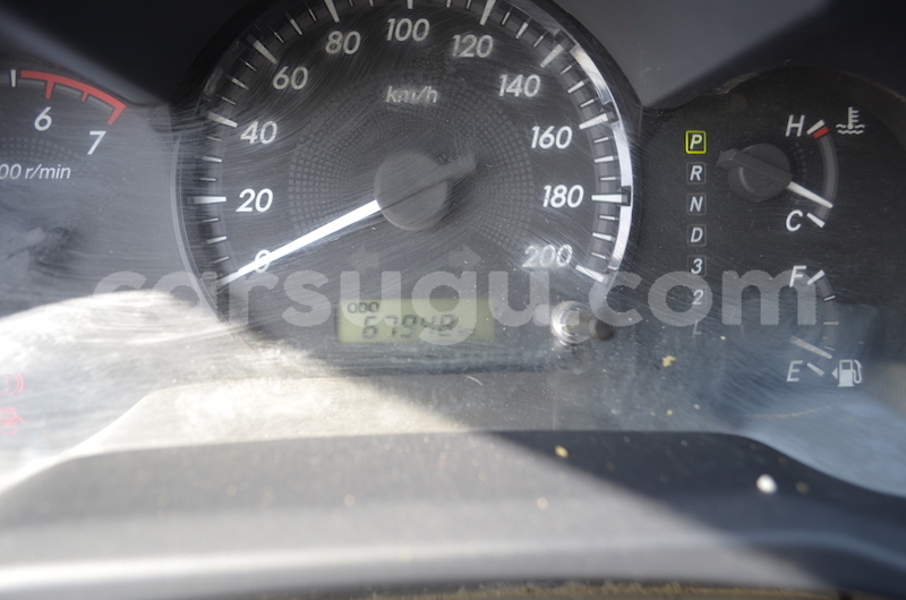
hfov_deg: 67.5
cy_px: 300
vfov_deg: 47.7
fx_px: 678
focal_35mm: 27
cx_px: 453
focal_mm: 18
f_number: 3.5
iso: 200
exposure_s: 1/125
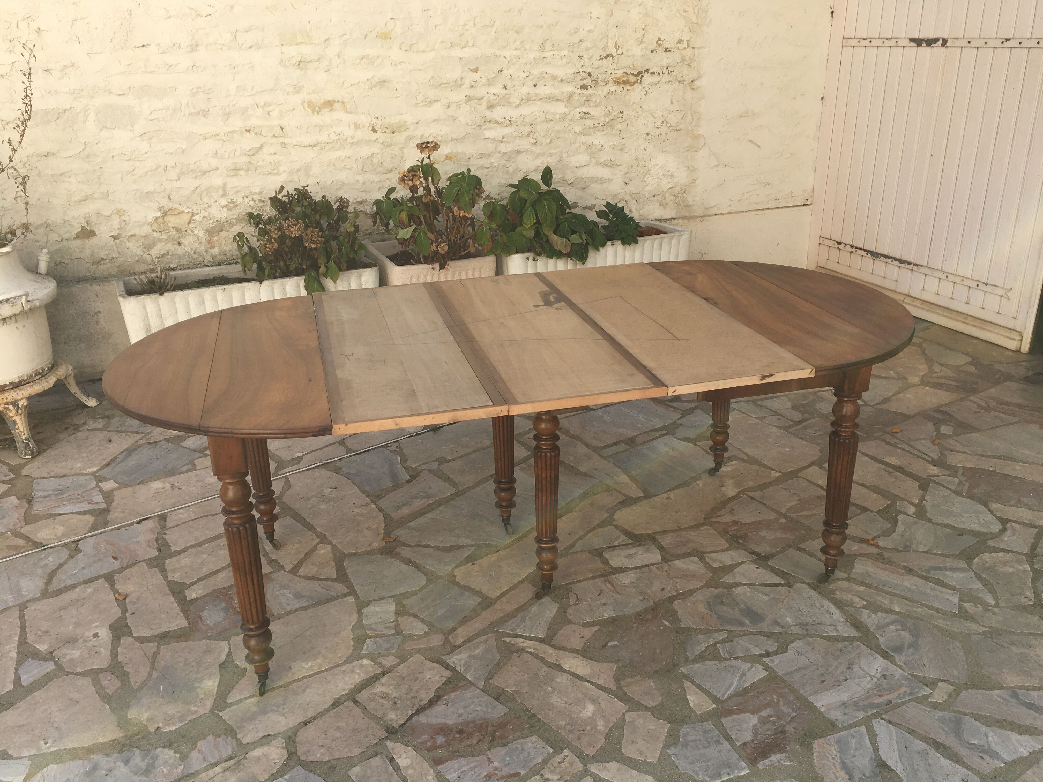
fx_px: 874
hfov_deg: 61.7
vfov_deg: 48.2
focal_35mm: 29
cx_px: 522
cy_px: 391
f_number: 2.2
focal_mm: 4.15
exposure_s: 1/754
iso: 25
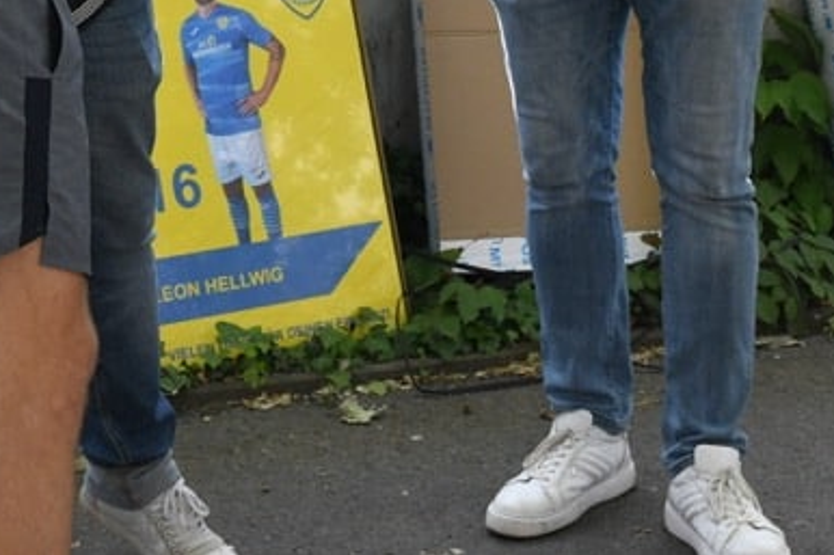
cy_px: -362
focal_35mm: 116
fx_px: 2686
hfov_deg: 17.6
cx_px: 521
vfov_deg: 11.2
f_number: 9
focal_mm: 35
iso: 2000
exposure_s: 1/800
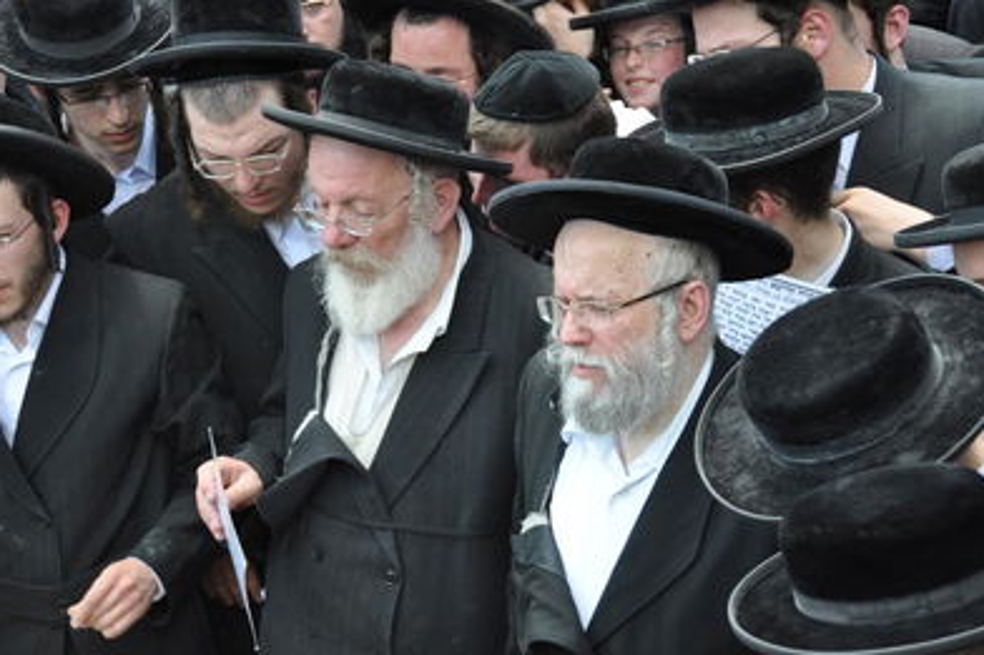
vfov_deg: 12.8
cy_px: 325
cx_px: 492
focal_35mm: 107
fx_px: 2923
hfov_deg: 19.1
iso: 220
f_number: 5.6
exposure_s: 1/125
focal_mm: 70
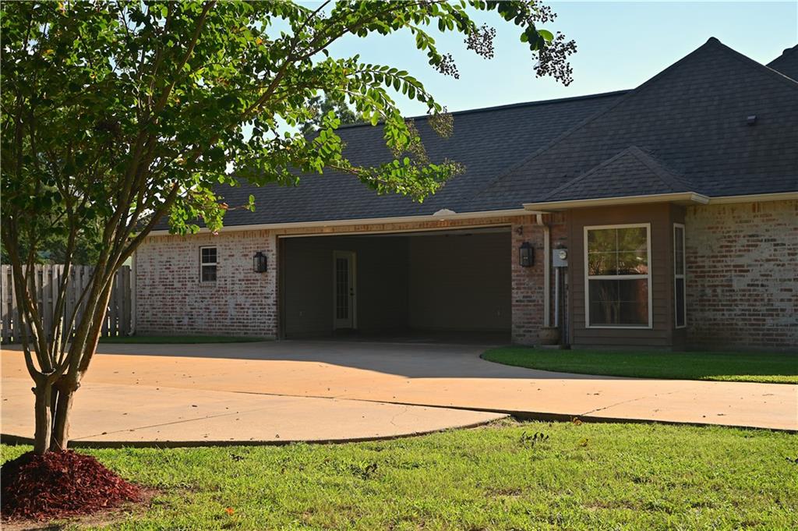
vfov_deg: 31.8
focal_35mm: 42
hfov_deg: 46.4
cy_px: 266
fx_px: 930
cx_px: 399
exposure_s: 1/125
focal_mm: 42
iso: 125
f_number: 8
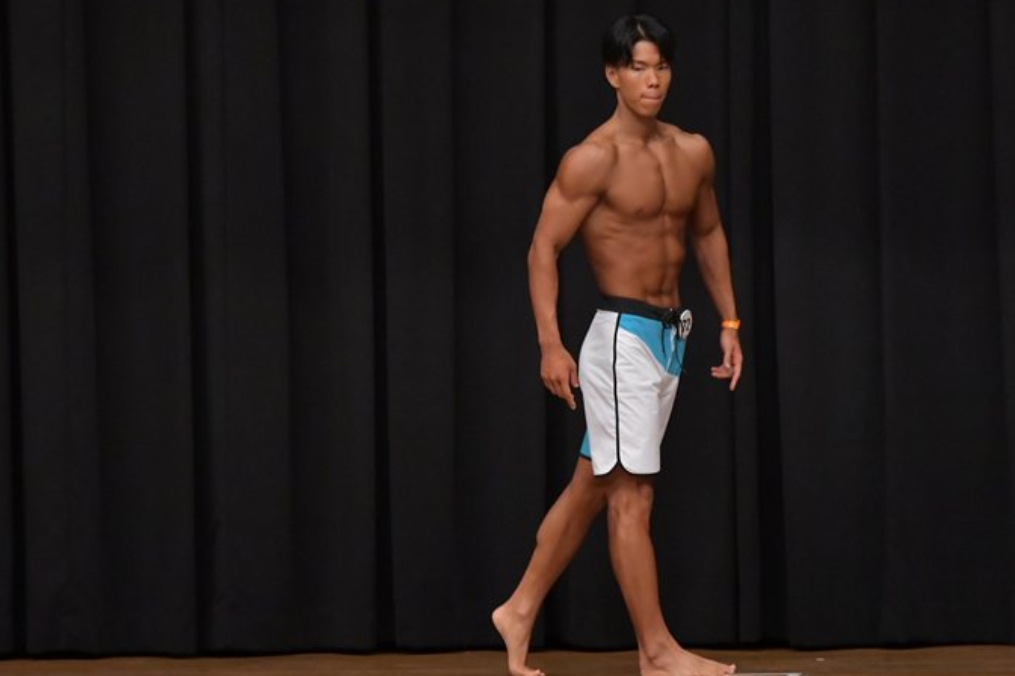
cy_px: 346
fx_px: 8289
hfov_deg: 7.0
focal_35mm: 294
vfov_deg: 4.7
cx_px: 578
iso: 6400
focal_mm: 170
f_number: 5.6
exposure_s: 1/400
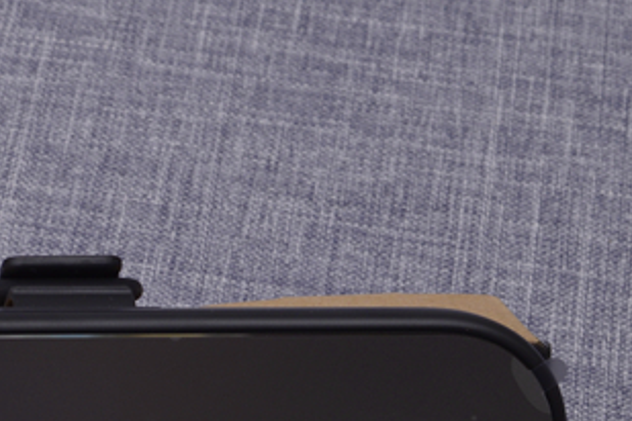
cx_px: -393
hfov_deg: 10.2
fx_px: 3406
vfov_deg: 7.0
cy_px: 536
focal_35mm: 194
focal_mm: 50
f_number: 16
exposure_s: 1/100
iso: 125
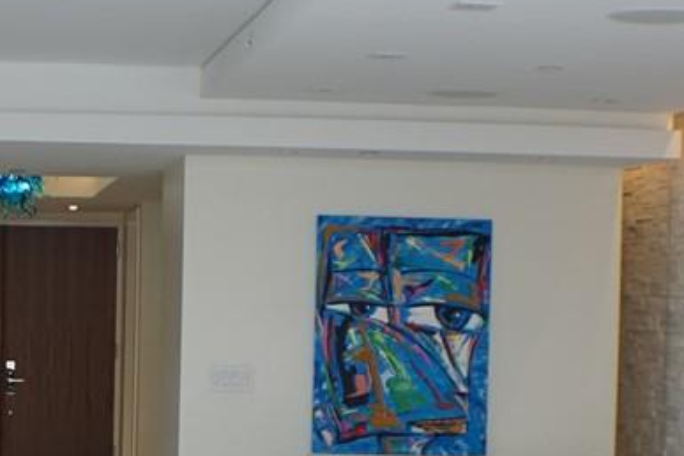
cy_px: 364
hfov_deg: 17.0
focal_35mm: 118
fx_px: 2242
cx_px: 14
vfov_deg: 11.6
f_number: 4
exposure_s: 1/160
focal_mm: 28
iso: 320
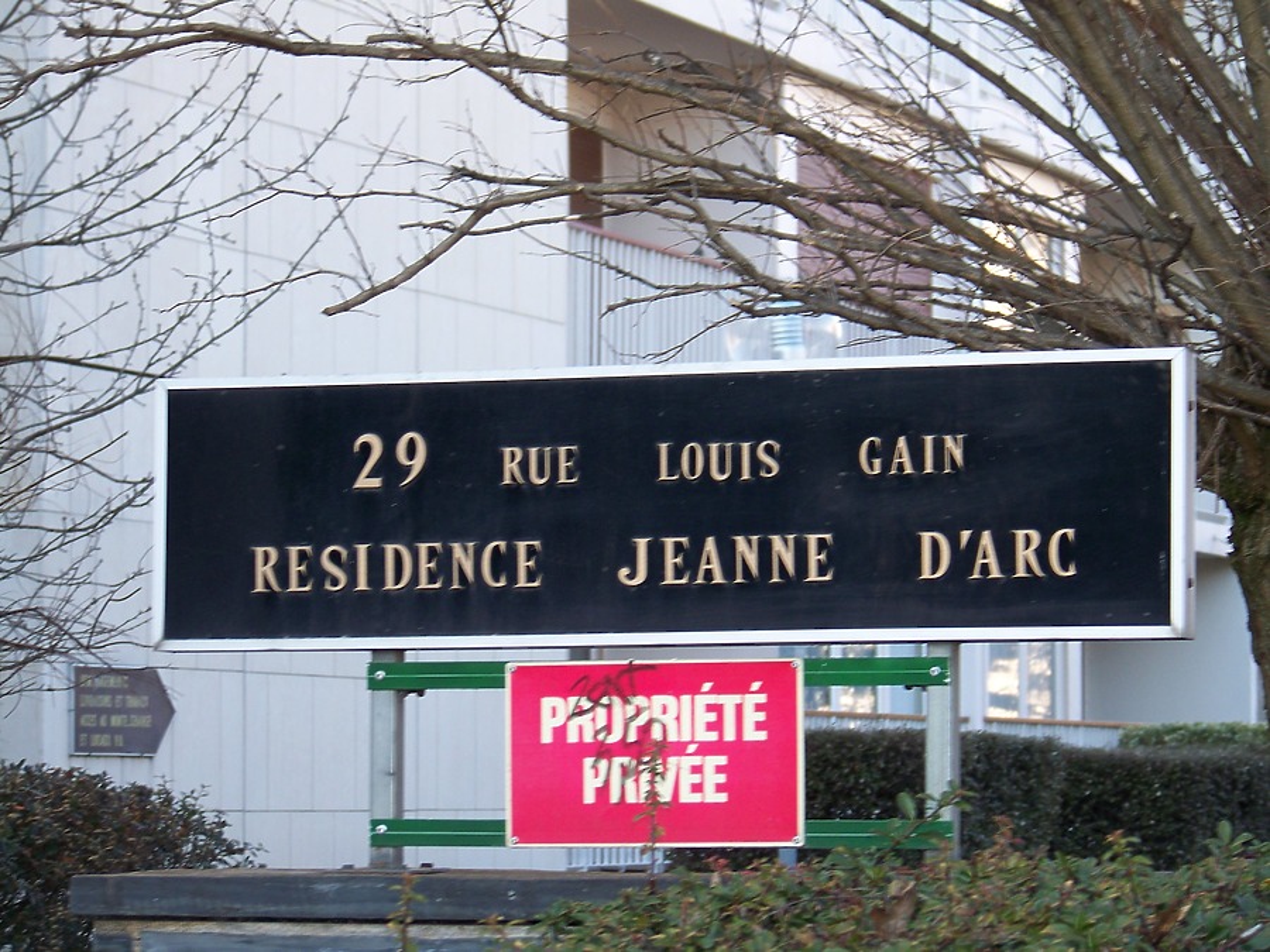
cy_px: 476
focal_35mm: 137
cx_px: 635
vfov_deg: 10.8
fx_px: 5026
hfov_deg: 14.4
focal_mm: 22.2
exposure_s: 1/60
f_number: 3.2
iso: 64
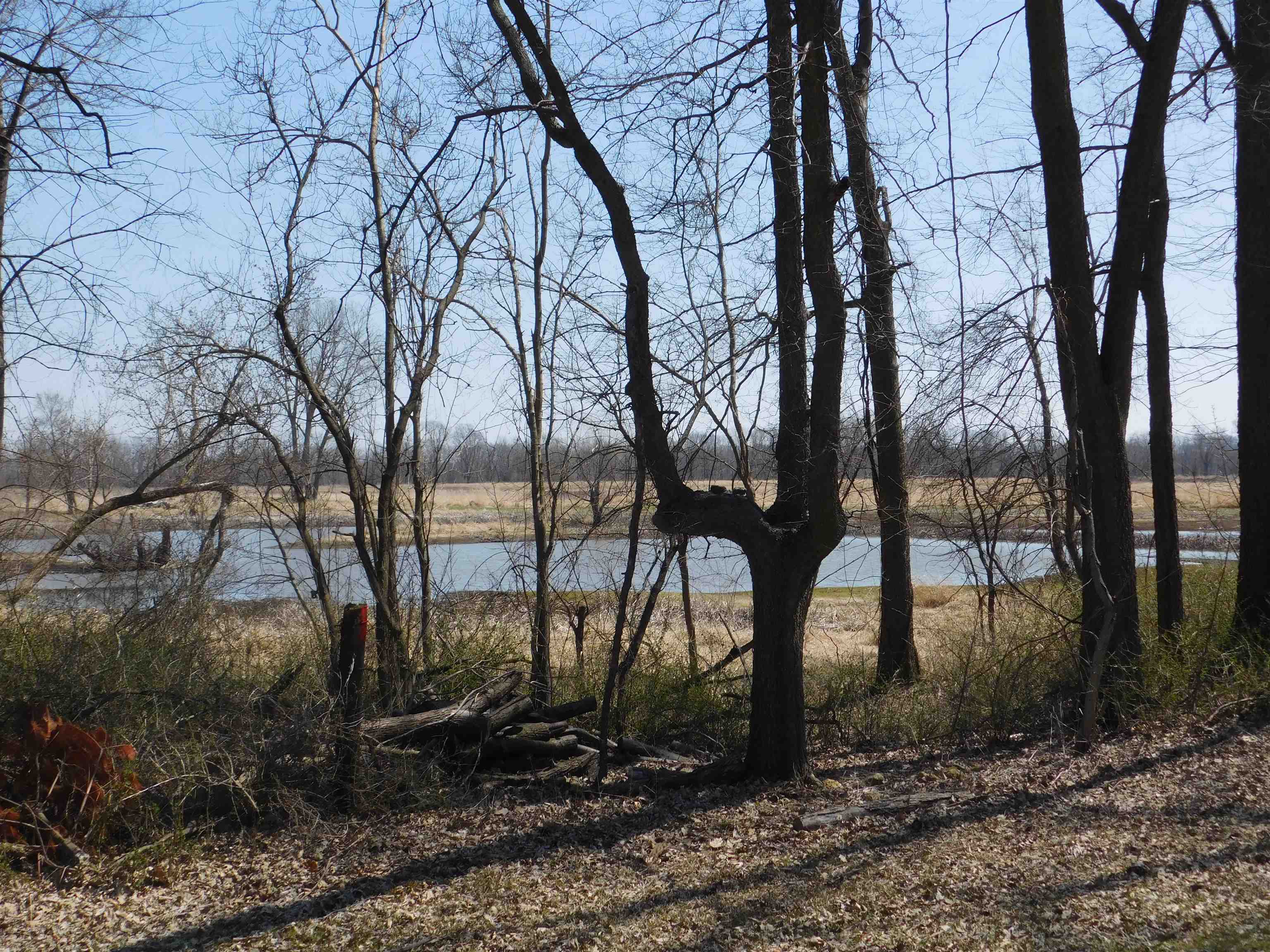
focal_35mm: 40
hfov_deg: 46.8
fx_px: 1468
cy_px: 476
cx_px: 635
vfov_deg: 36.0
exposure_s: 1/1250
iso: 125
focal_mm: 7.1
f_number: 3.6
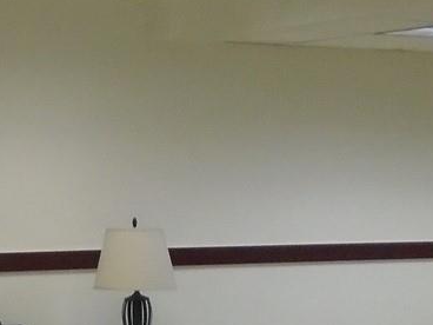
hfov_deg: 17.4
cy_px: 323
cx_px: 129
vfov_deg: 12.9
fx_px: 1413
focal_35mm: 113
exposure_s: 1/125
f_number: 3.2
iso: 400
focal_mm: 4.6
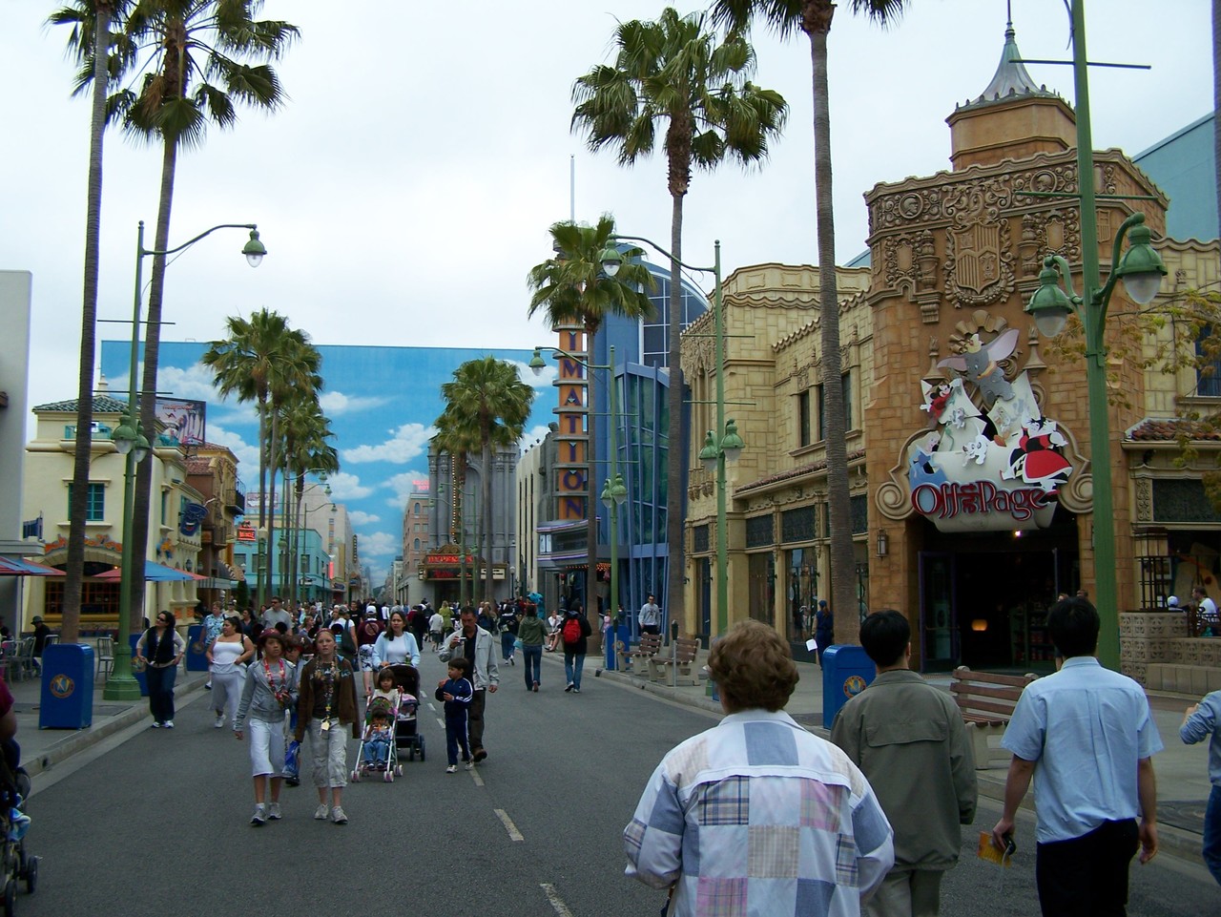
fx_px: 1341
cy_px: 458
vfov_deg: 37.7
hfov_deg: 49.0
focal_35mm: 38
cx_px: 610
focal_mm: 6.3
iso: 80
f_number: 2.8
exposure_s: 1/500
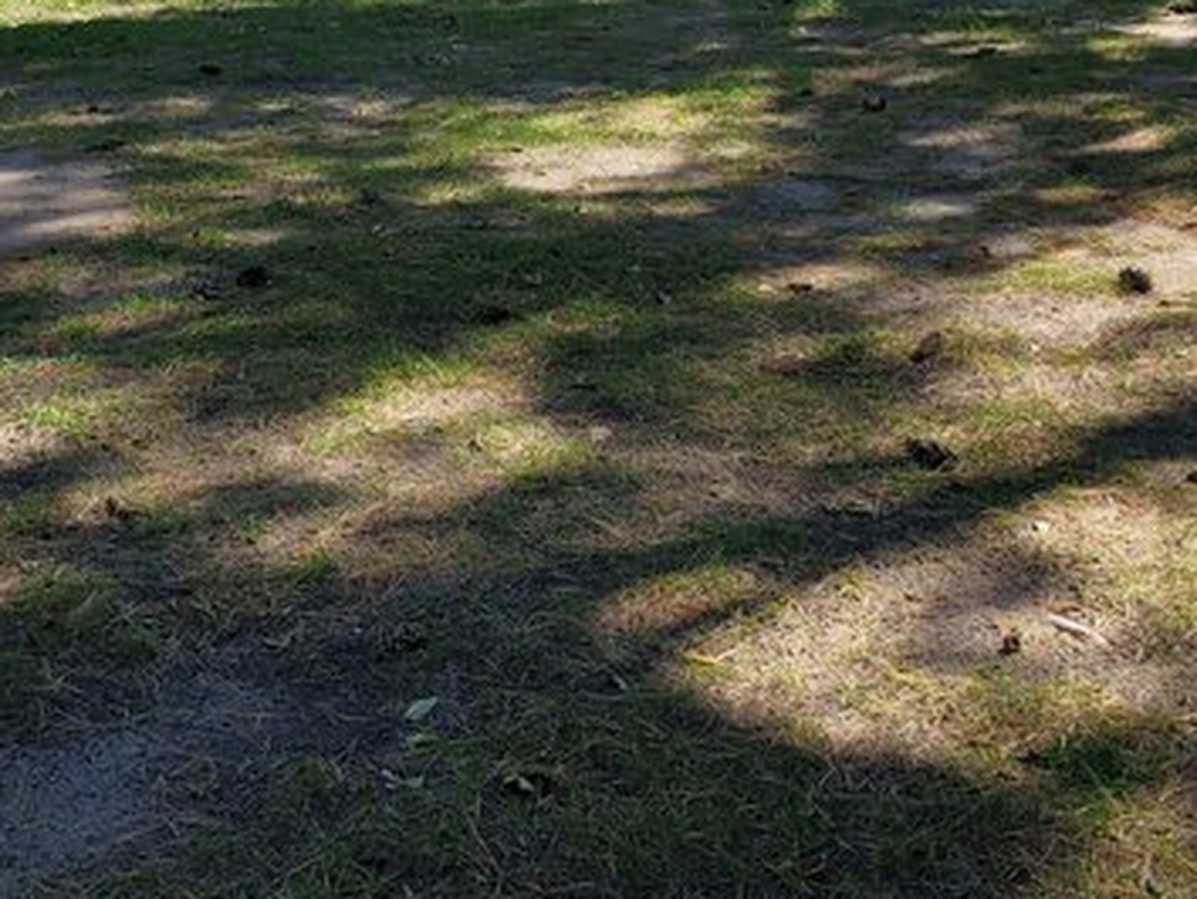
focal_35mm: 47
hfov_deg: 40.2
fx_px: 1626
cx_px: 456
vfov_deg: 30.1
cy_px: 169
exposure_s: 1/770
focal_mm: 4.3
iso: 50
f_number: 2.4
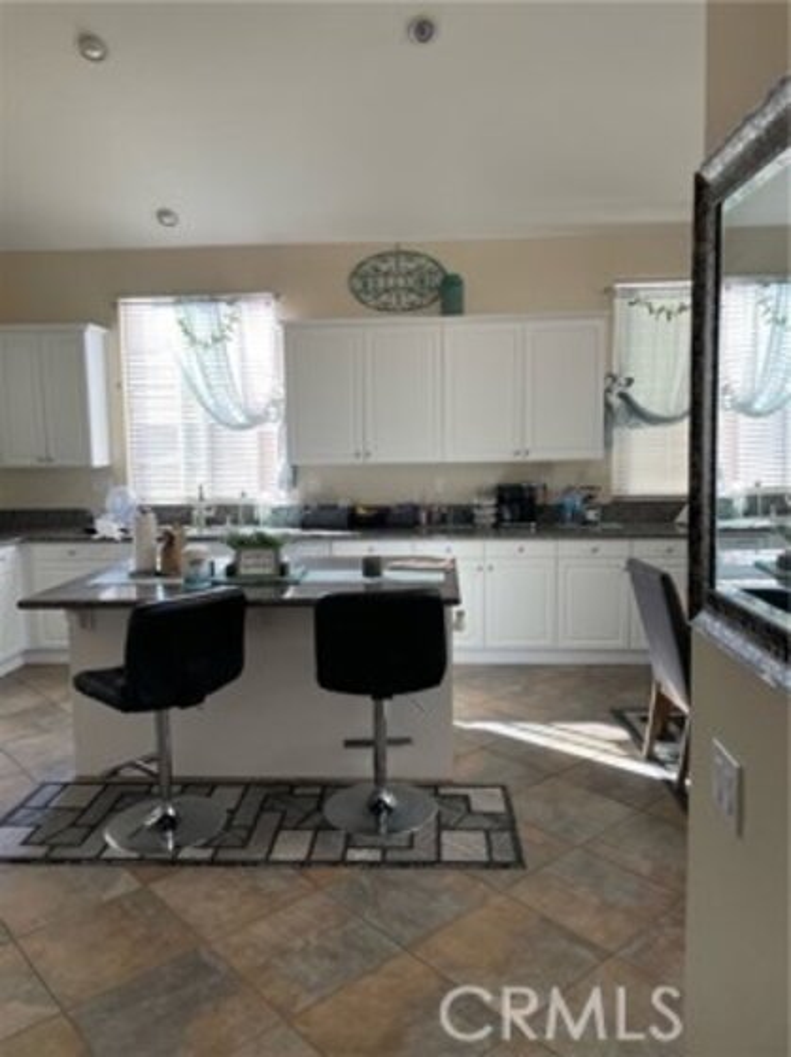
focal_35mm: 26
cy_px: 528
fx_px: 793
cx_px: 396
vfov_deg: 67.3
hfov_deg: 53.0
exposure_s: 1/121
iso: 125
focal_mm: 4.2
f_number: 1.6
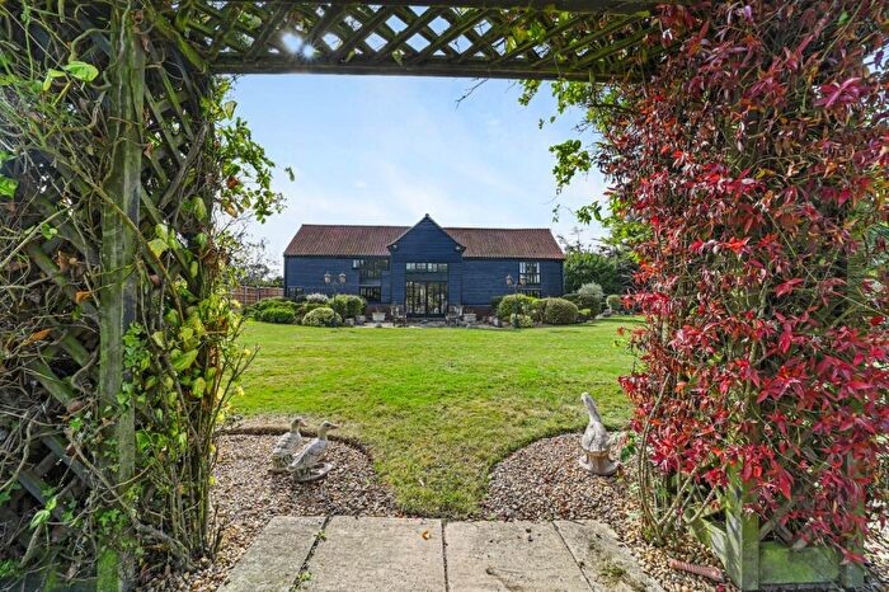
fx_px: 346
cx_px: 444
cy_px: 296
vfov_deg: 81.2
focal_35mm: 14
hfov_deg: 104.3
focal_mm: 14
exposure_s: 1/125
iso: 400
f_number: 9
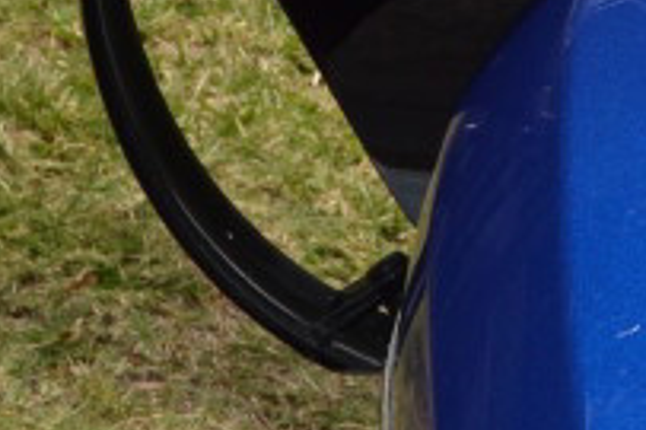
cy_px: -398
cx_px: 1235
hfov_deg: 7.7
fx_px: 4607
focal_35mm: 257
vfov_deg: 5.2
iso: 100
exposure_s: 1/200
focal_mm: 29
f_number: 11
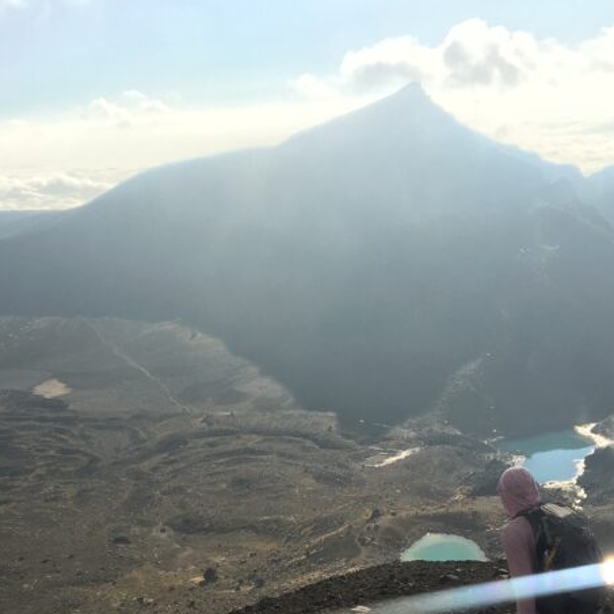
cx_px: 236
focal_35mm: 58
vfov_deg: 28.8
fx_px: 1164
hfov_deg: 29.5
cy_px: 504
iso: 25
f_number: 2.2
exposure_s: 1/1637
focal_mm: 4.15
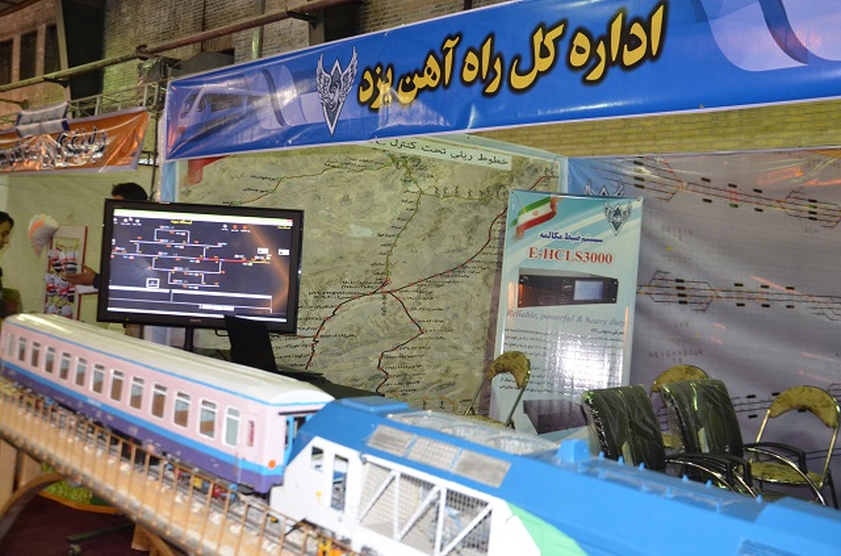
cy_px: 278
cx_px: 420
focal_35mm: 38
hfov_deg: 51.4
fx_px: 874
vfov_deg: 35.3
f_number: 4
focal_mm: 25
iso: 1600
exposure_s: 1/60
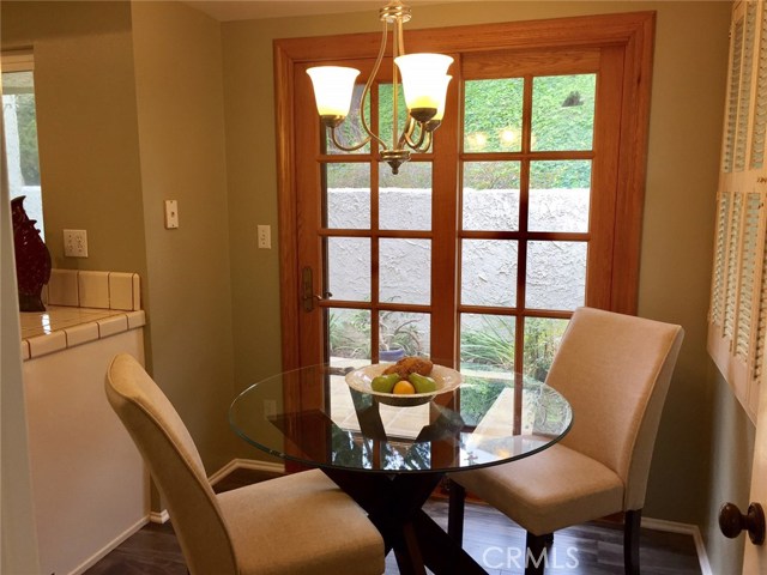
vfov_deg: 48.2
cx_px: 384
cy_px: 288
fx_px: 643
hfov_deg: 61.7
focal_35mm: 29
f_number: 2.2
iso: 32
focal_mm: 4.15
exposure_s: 1/60
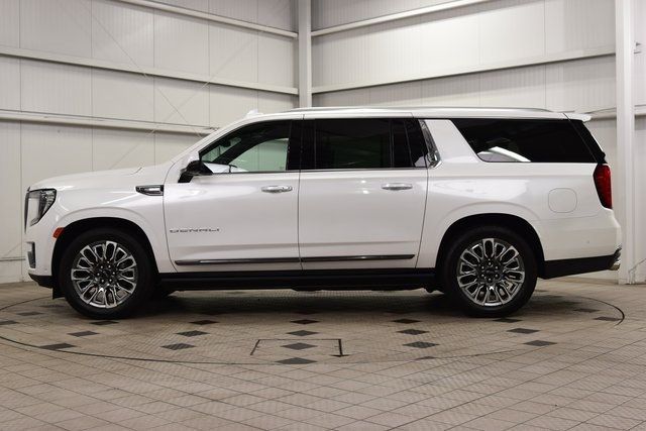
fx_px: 808
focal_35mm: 45
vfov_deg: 29.9
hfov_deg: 43.6
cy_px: 216
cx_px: 323
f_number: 7.1
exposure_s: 1/30
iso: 450
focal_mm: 30
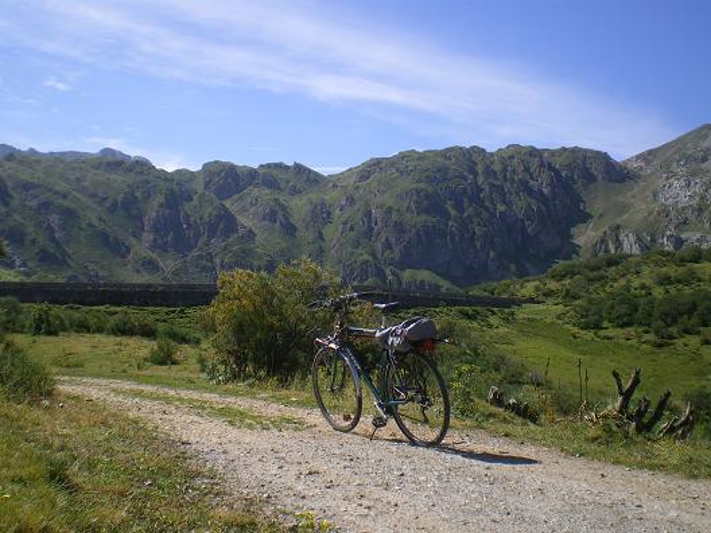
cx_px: 356
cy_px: 266
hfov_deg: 49.0
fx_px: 781
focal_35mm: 38
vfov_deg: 37.7
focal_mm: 6.3
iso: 64
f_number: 4.6
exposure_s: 1/320
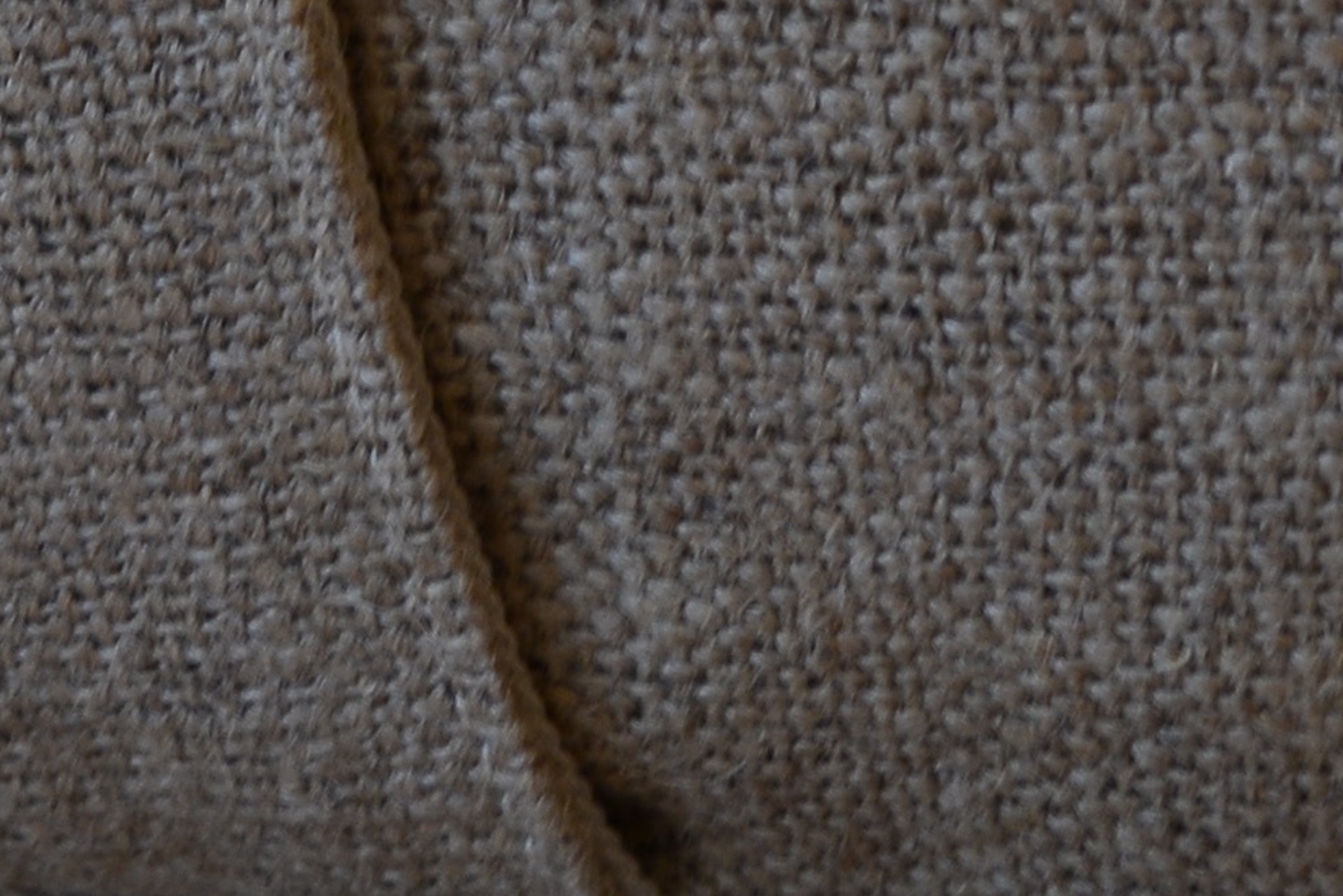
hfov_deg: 9.4
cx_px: 405
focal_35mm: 218
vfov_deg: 6.2
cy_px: -563
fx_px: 8133
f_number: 5
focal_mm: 24
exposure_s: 1/5
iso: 200
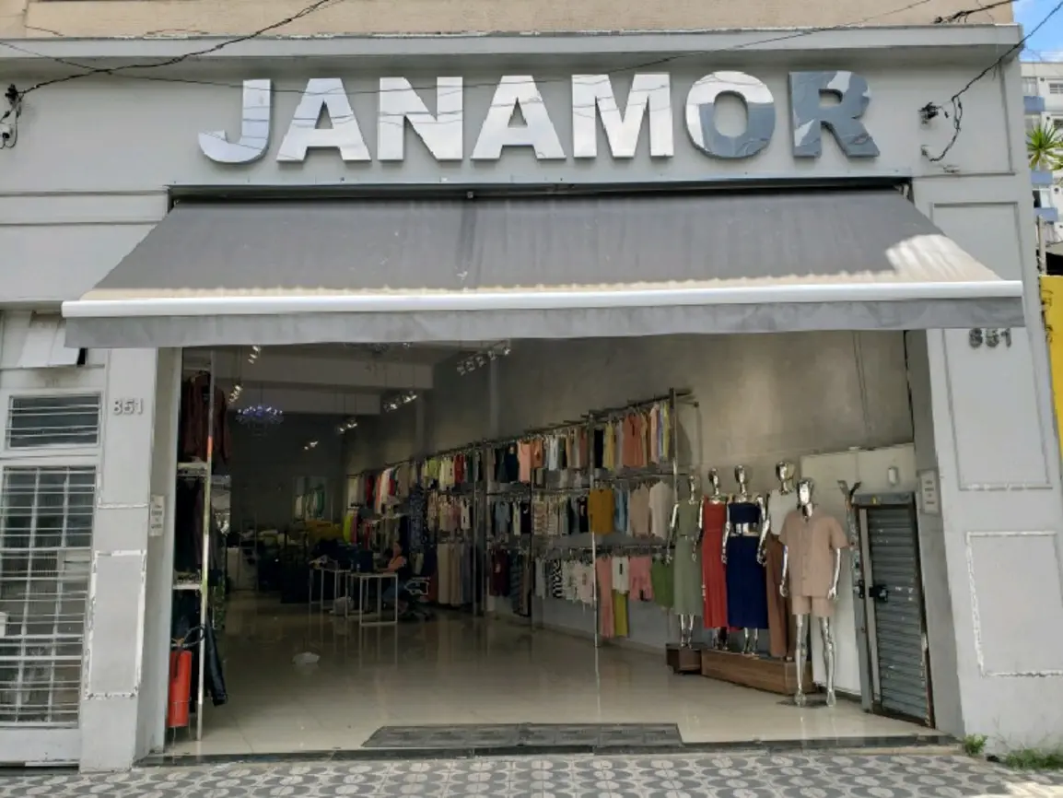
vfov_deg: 53.1
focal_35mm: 26
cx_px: 532
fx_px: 799
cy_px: 399
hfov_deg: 67.3
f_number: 2.4
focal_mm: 4.3
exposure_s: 1/625
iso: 50
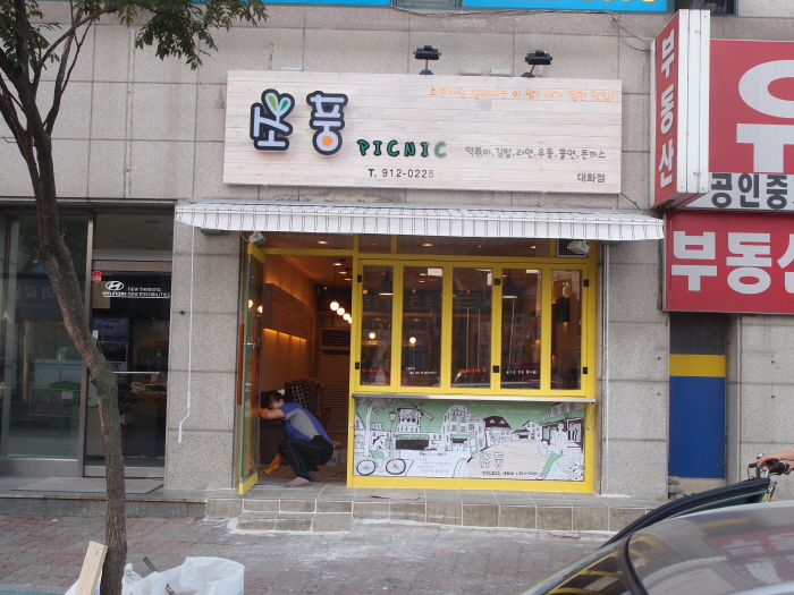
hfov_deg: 45.8
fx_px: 940
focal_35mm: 41
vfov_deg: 35.1
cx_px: 397
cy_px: 298
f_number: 3.2
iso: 100
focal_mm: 8.99
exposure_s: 1/400
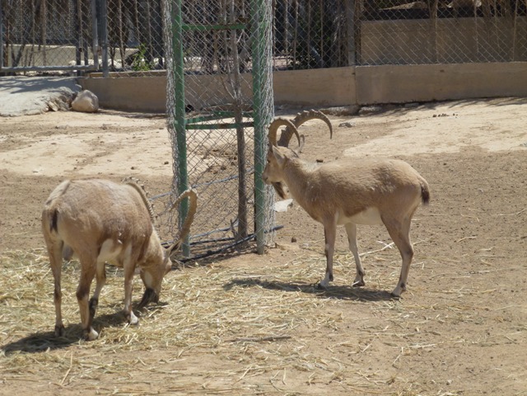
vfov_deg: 11.3
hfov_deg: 15.1
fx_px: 1994
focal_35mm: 131
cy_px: 198
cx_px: 264
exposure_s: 1/640
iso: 100
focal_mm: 23.4
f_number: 5.2
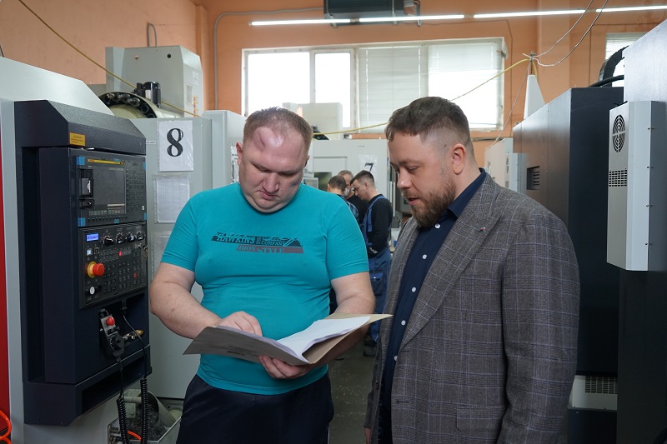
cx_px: 334
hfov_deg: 61.9
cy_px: 222
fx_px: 556
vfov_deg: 43.6
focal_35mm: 30
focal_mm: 30
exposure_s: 1/160
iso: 1250
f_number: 4
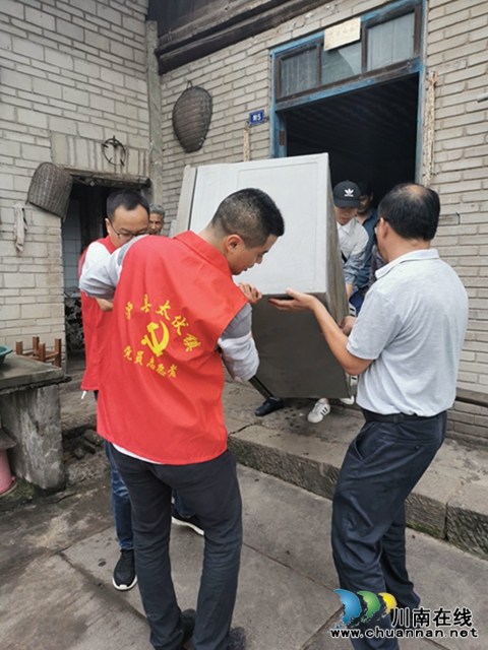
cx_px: 244
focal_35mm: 27
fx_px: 508
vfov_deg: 65.3
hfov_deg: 51.4
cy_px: 325
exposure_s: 1/527
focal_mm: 5.58
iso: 50
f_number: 1.8
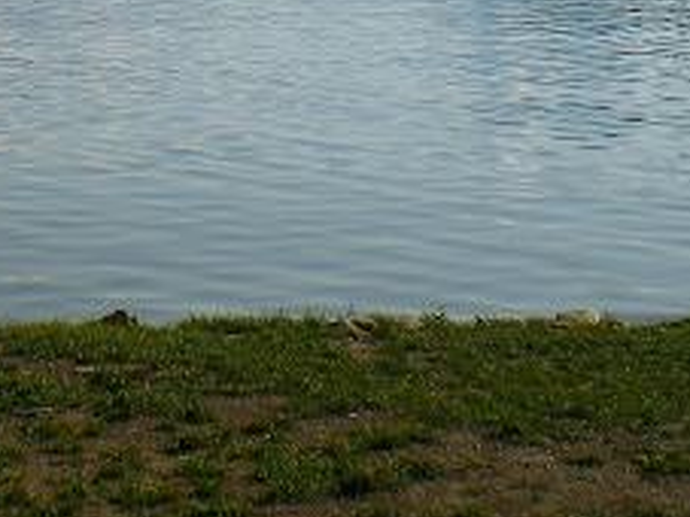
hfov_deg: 18.1
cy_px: -140
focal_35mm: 107
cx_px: 58
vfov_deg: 13.4
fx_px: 2132
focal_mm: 6.3
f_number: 4.6
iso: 64
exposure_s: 1/800
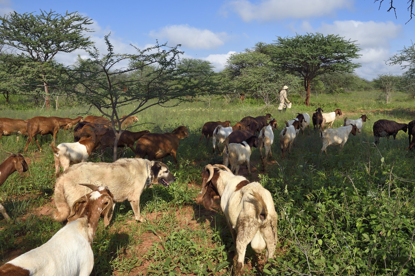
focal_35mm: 30
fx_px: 346
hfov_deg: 61.9
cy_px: 138
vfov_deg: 43.6
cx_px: 208
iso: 400
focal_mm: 30
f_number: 13
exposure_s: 1/500
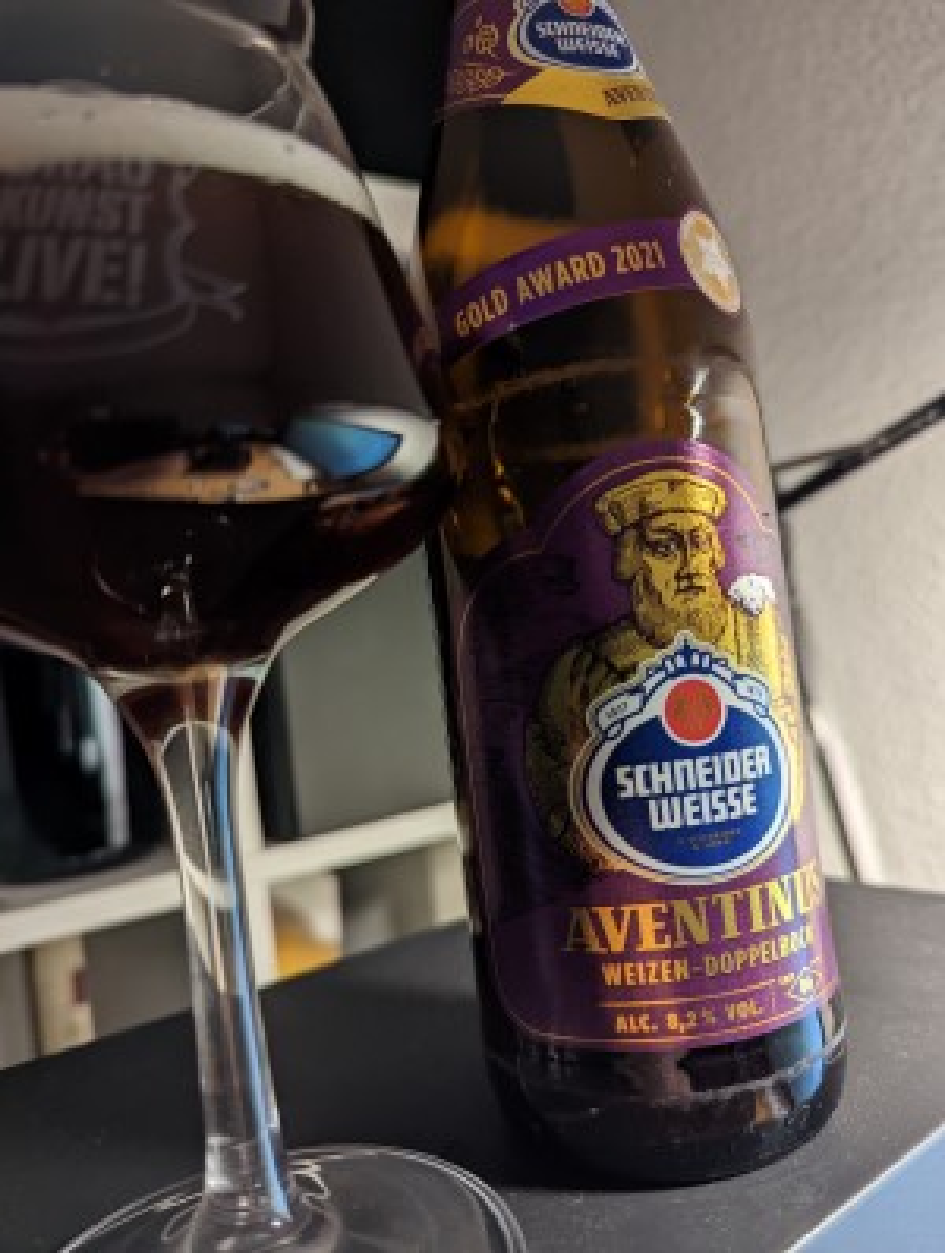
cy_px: 626
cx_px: 472
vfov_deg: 71.5
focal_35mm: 24
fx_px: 871
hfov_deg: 57.0
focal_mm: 6.81
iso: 206
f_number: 1.85
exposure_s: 1/25.4
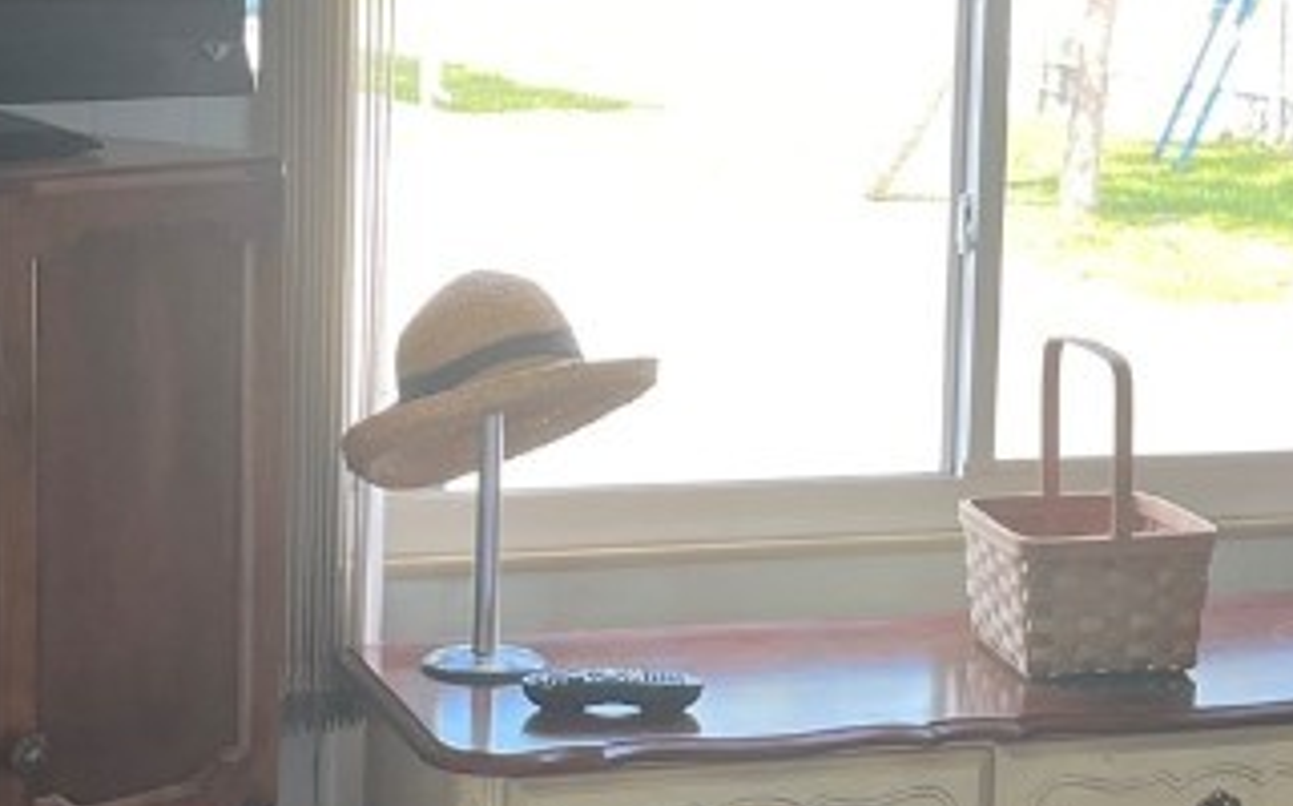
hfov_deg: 23.5
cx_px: 826
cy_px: 286
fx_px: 3098
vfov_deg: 14.8
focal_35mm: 88
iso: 80
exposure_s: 1/120
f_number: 1.6
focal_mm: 5.1
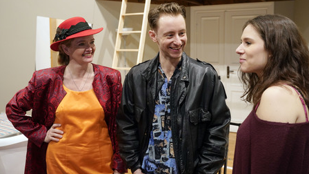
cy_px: 72
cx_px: 154
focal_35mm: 39
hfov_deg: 51.6
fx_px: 320
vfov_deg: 30.4
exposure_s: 1/100
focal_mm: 37
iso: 3200
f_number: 4.5
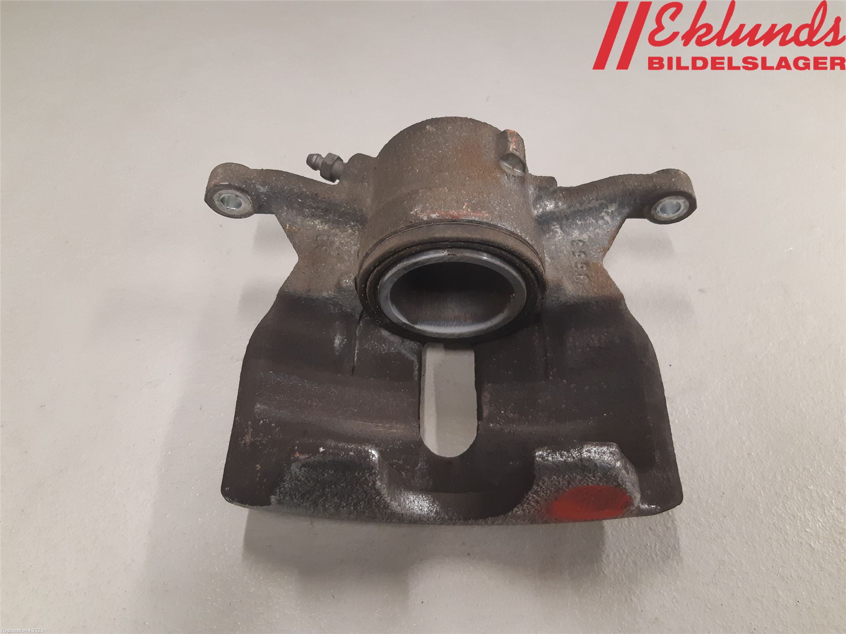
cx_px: 423
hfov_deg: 67.3
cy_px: 317
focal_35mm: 26
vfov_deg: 53.1
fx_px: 635
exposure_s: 1/50
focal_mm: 3.93
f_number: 1.7
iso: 200
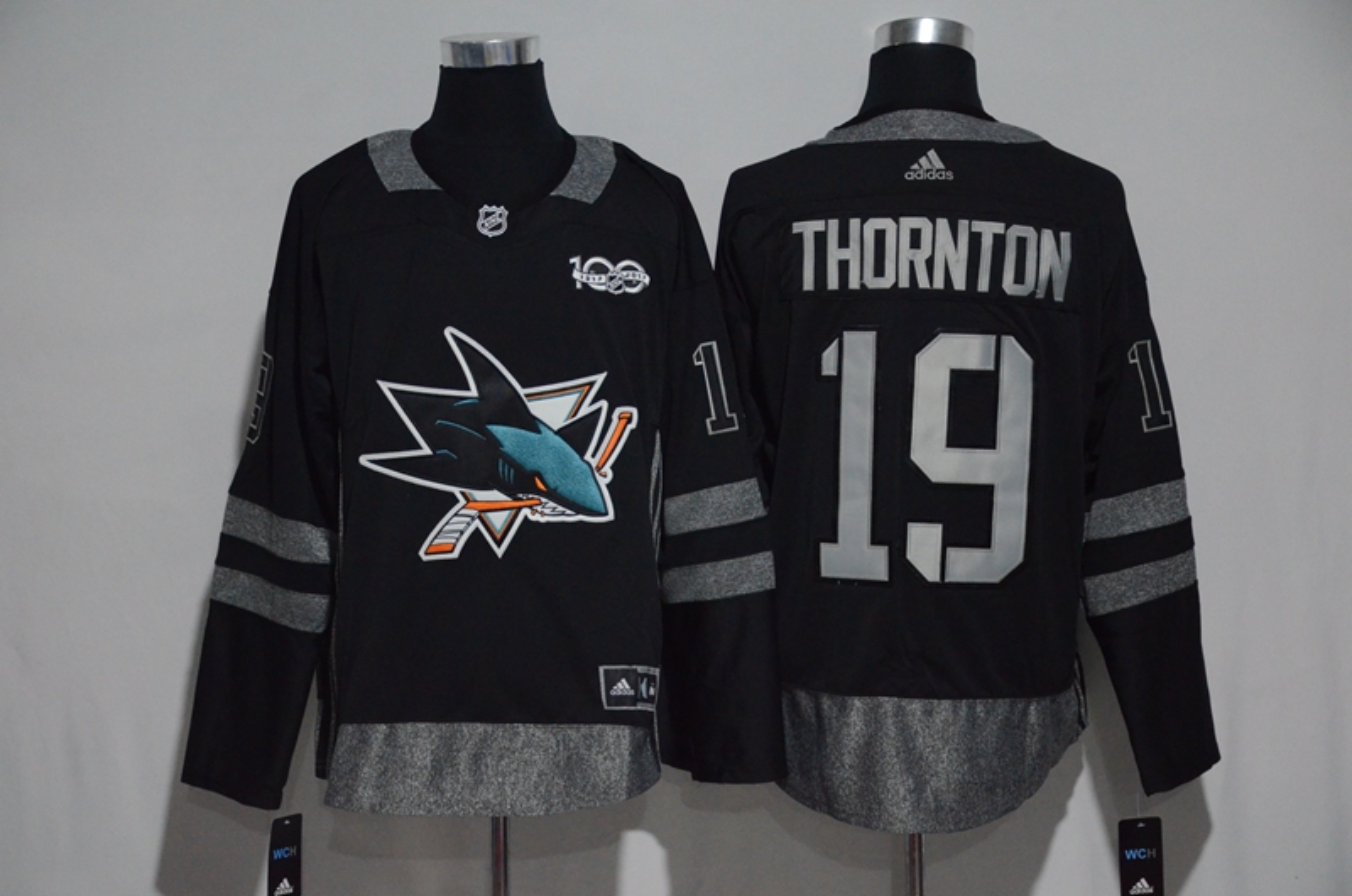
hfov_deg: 27.0
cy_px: 448
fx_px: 2811
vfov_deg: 18.1
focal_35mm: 75
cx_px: 676
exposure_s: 1/50
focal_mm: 50
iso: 4000
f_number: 4.8
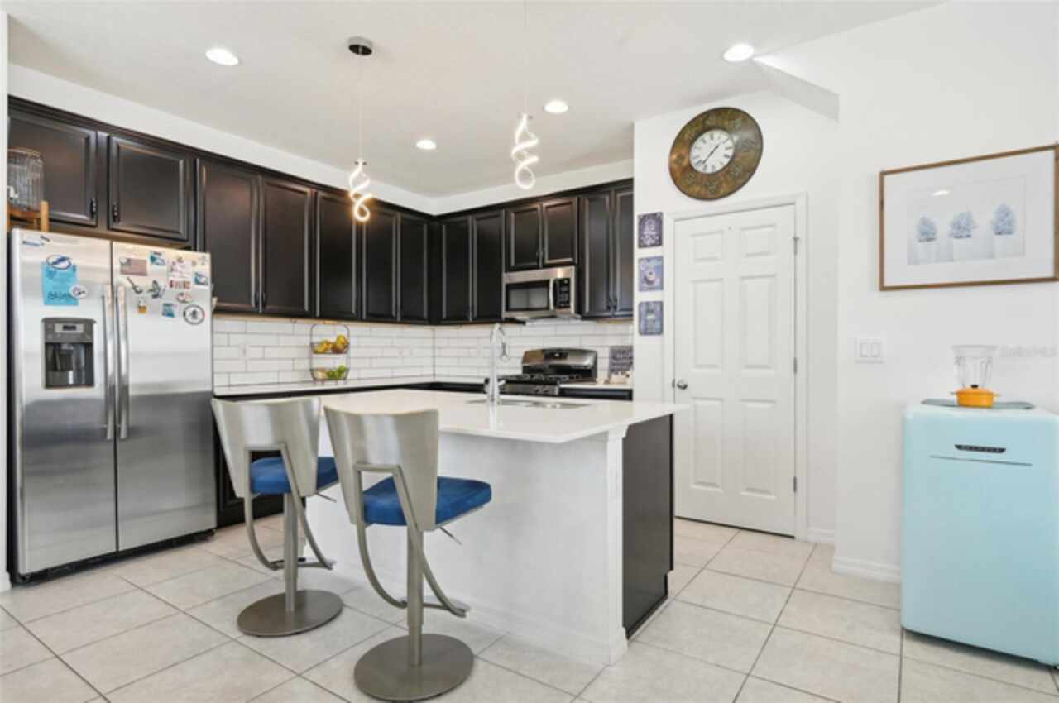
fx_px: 544
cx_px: 530
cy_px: 352
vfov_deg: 65.8
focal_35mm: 18
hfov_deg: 88.5
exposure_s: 1/25
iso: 400
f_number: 8
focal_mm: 18.5
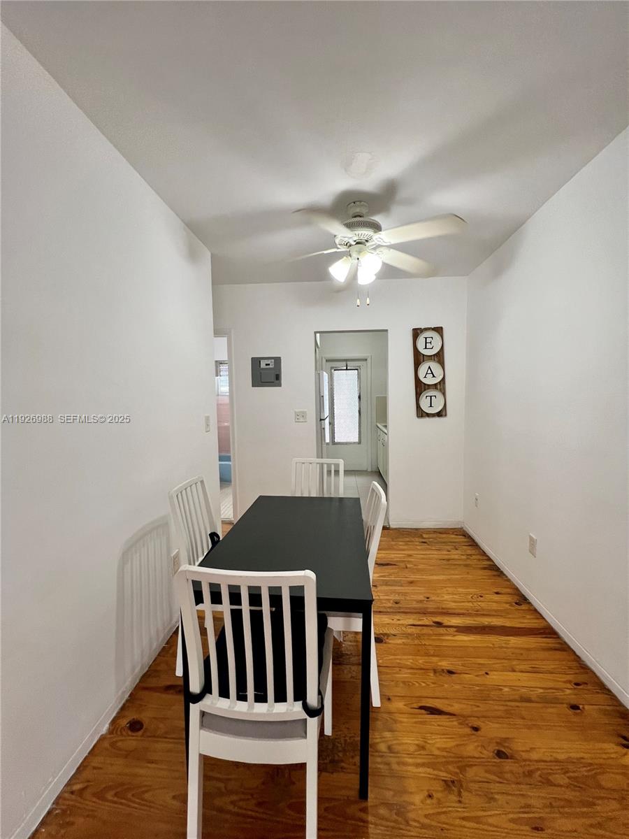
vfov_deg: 106.2
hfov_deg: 89.9
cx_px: 314
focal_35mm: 13
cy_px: 420
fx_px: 315
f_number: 1.8
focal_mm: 1.57
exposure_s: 1/60
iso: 125
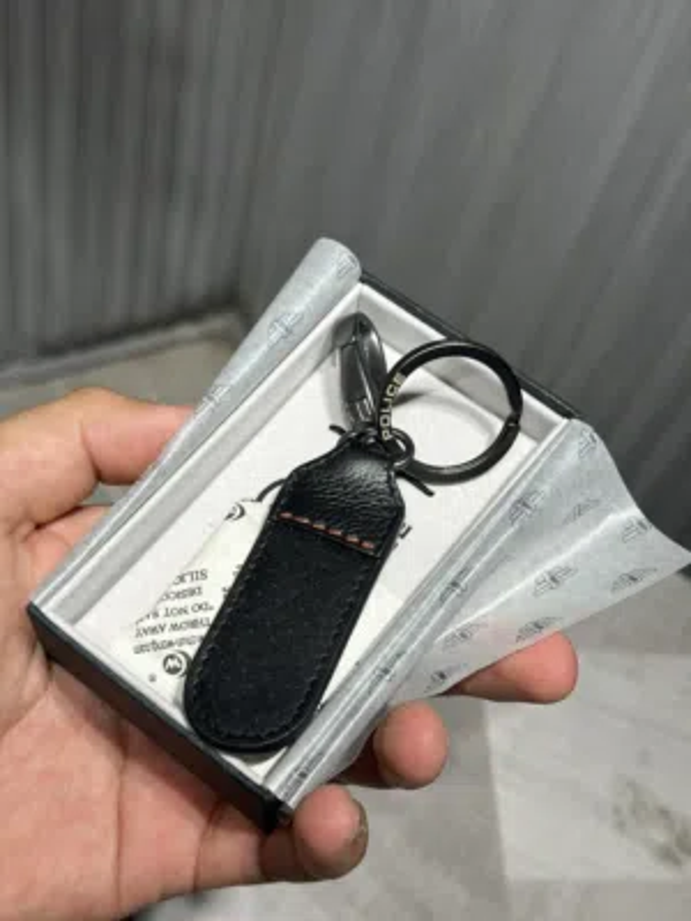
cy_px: 460
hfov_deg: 30.3
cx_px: 346
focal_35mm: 48
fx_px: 1278
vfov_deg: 39.7
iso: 80
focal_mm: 6.86
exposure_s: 1/1019
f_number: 1.78
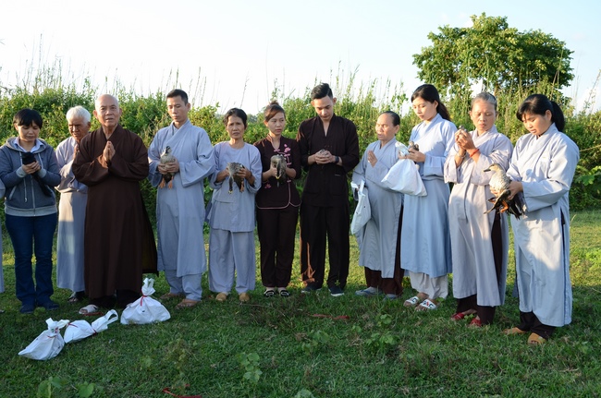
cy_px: 199
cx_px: 300
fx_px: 550
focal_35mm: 33
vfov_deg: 39.8
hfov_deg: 57.3
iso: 250
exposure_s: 1/125
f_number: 8
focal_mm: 22
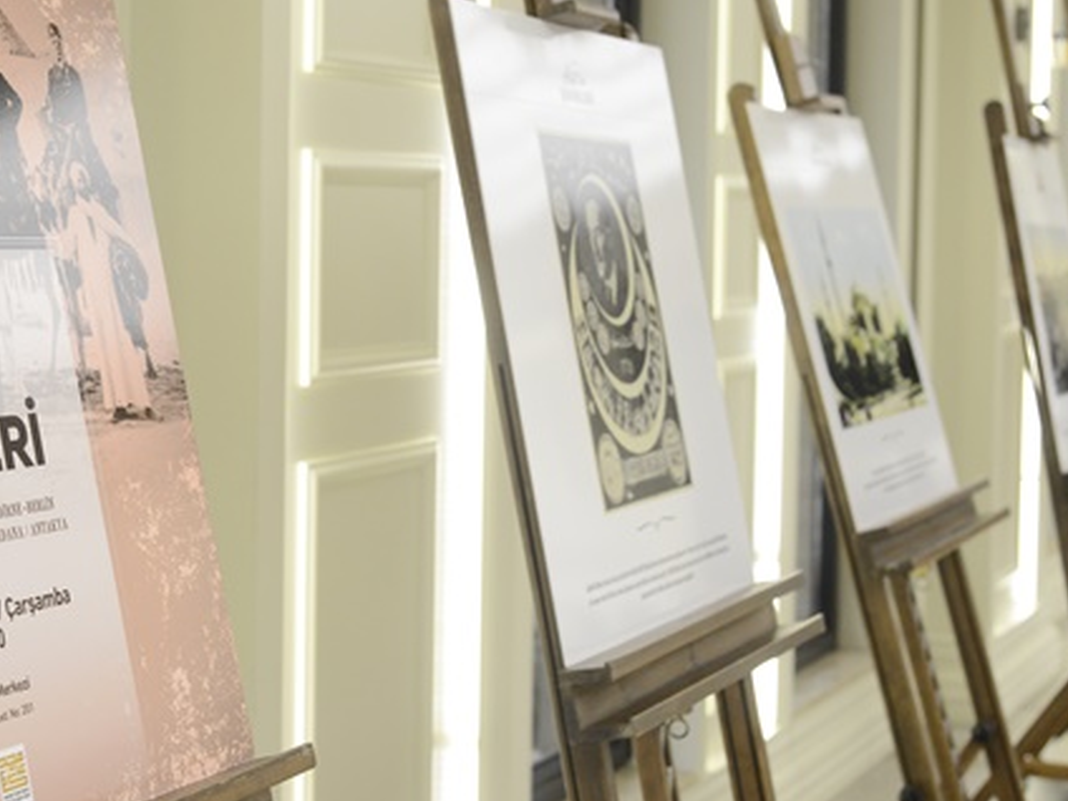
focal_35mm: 76
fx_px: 2345
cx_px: 358
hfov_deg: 25.5
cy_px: 339
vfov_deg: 19.4
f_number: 4
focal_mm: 50
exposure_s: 1/125
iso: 2200
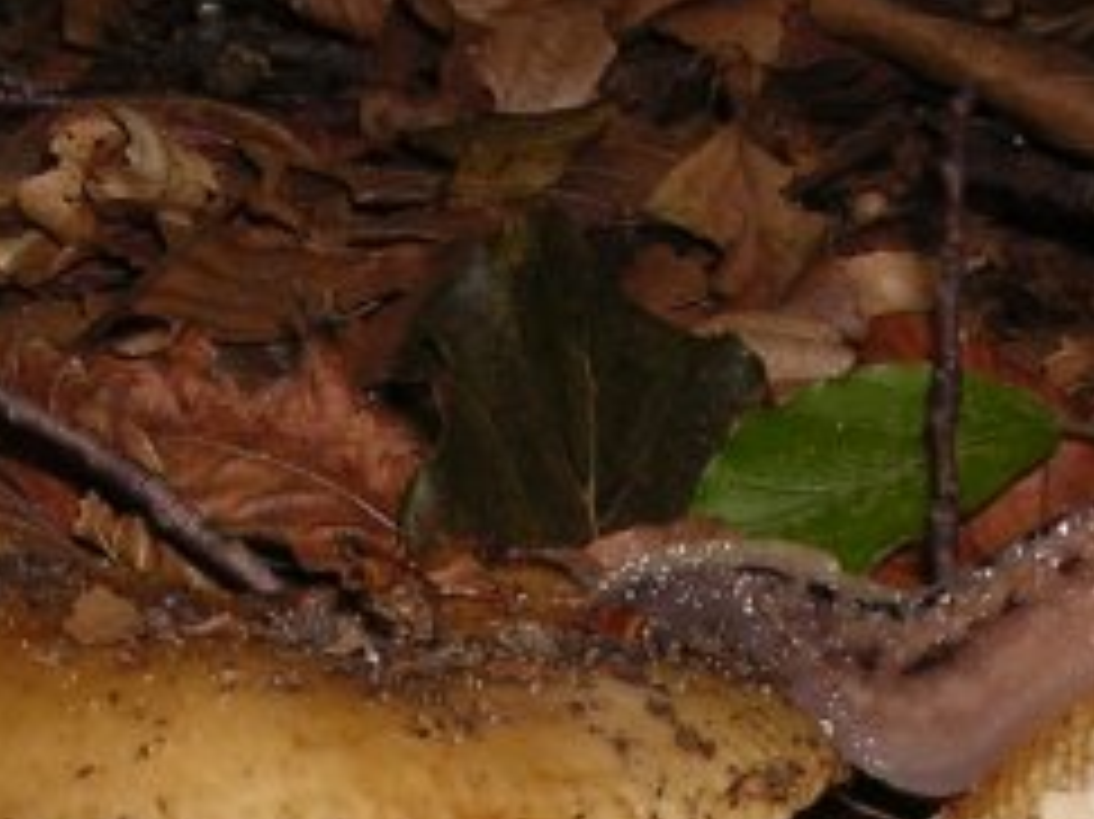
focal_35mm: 125
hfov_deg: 15.7
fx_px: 3949
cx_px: 383
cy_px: 1161
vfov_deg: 11.4
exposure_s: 1/60.1
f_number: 5.6
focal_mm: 5.8
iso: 100
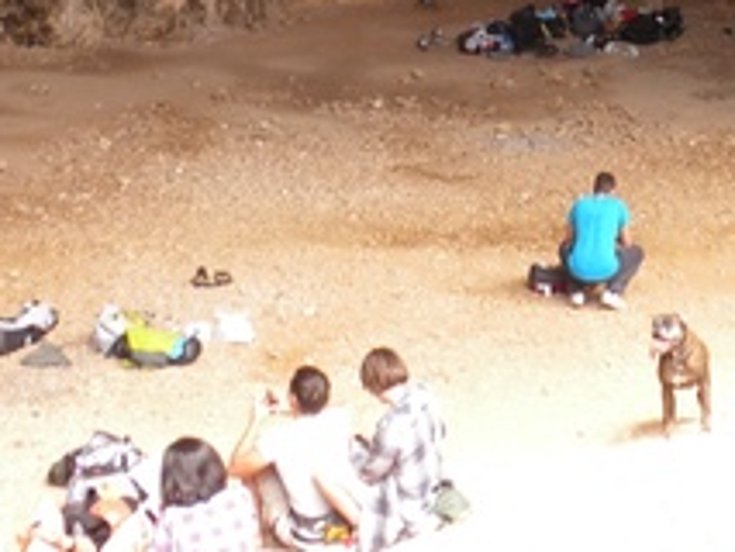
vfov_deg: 13.7
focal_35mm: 104
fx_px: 2209
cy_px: -169
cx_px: 559
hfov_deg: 18.8
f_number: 3.5
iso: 64
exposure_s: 1/52.5
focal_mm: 6.6
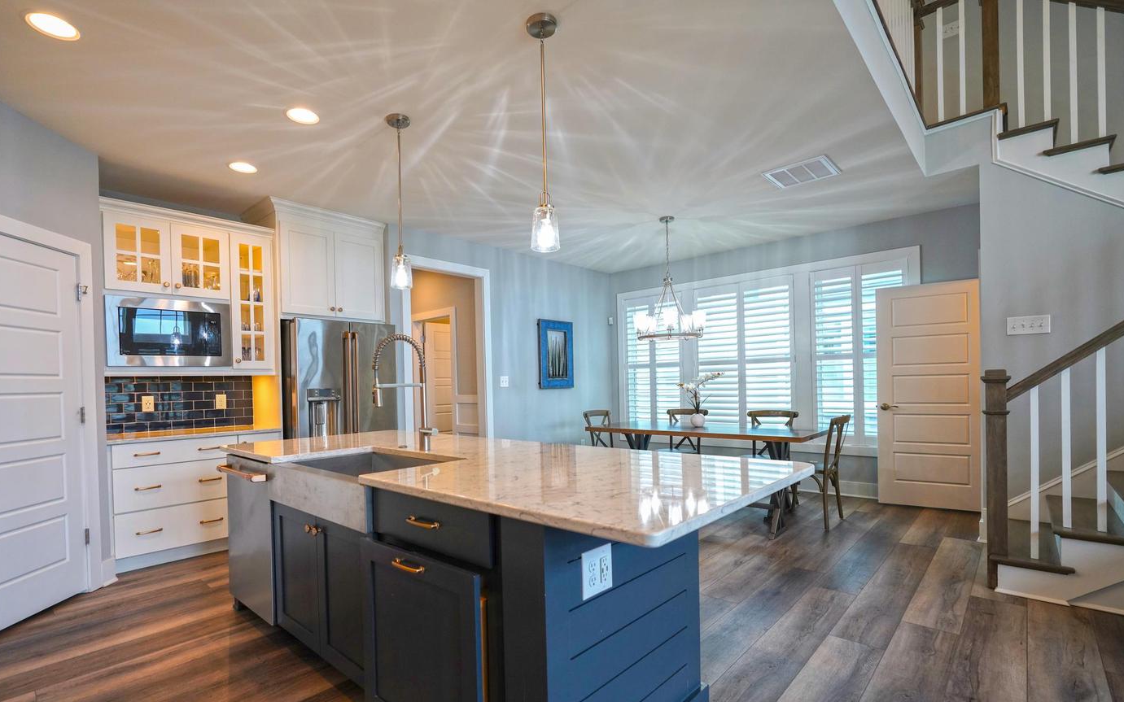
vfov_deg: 67.8
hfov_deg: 94.3
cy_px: 390
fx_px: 521
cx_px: 541
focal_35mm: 17
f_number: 4
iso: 800
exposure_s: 1/160
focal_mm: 16
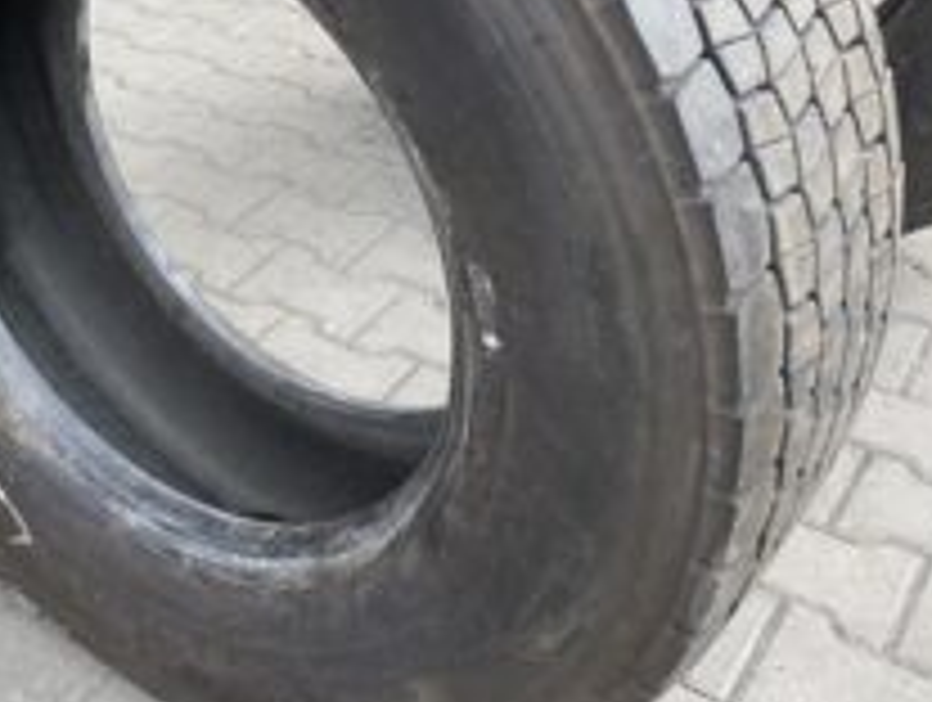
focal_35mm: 54
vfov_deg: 26.7
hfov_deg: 34.7
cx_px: 234
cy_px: 169
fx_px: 1456
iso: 32
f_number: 1.8
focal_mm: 4.25
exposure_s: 1/370
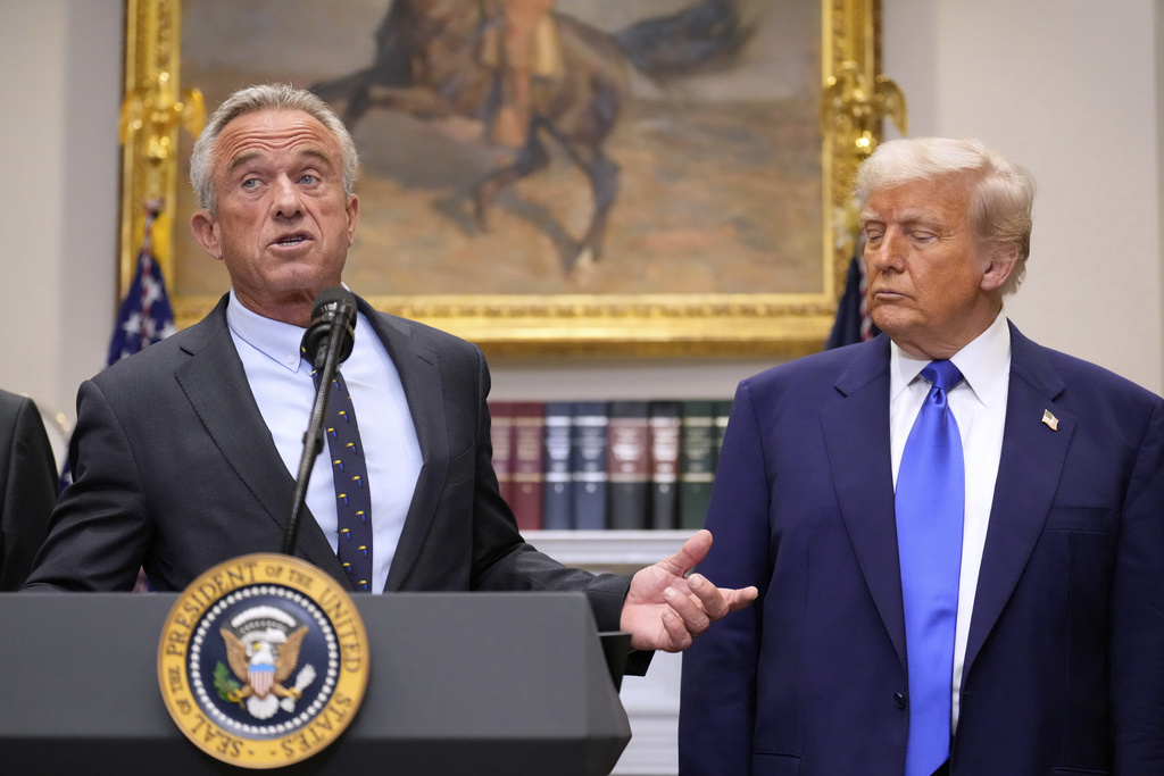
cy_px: 388
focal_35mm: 91
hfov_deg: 22.4
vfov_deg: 15.0
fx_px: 2943
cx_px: 582
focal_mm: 91
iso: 5000
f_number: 2.8
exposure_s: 1/400
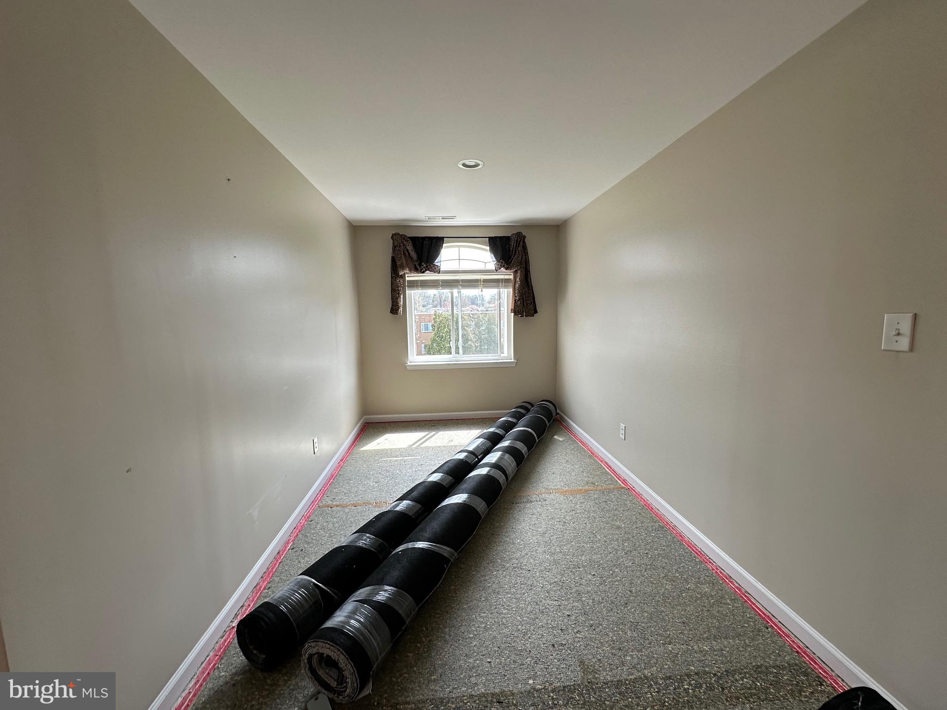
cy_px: 355
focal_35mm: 14
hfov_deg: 102.1
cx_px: 474
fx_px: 383
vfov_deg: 85.7
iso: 40
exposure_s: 1/149
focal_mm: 2.22
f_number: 2.2
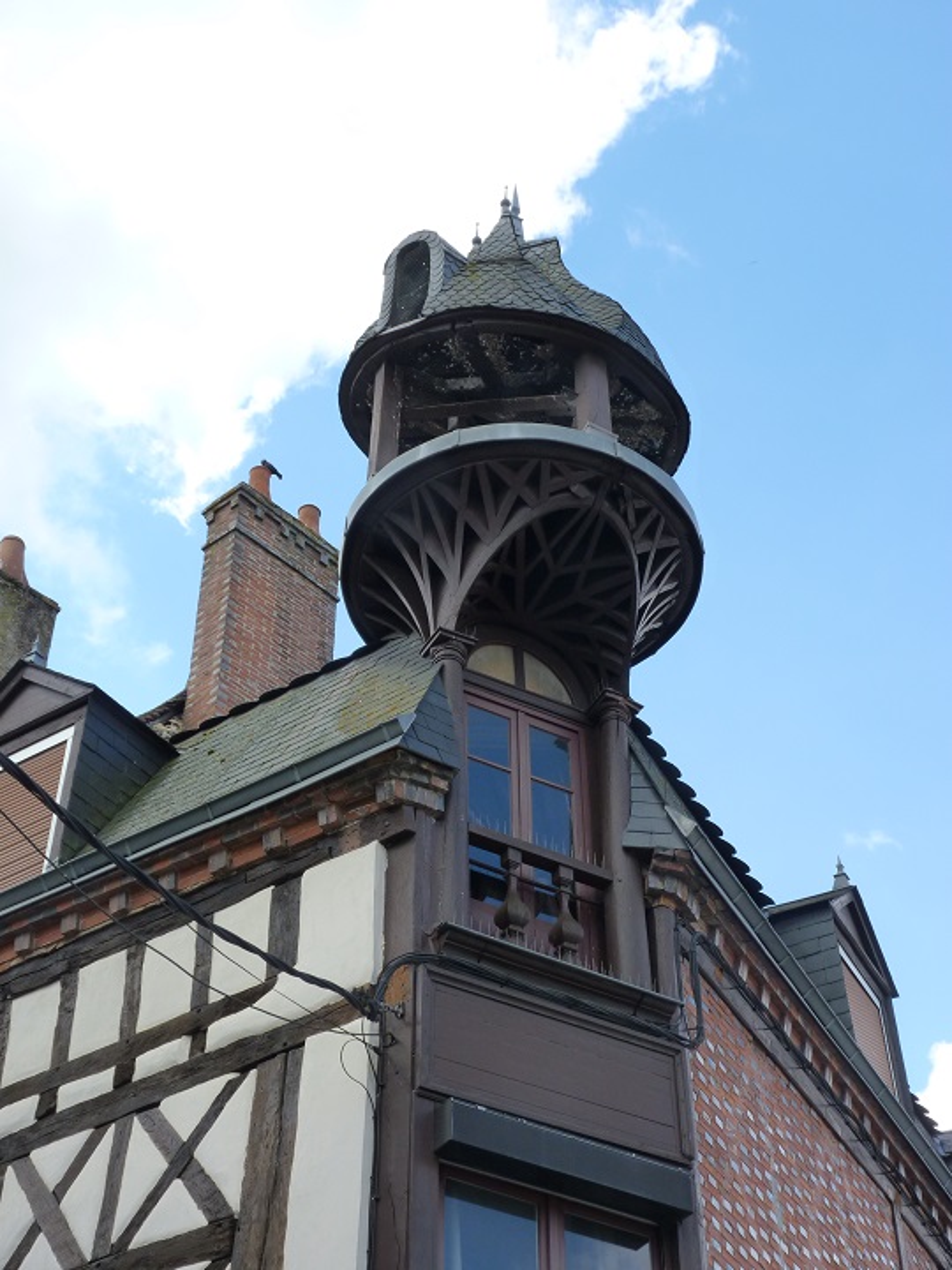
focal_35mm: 55
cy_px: 635
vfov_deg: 34.9
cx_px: 476
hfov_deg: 26.6
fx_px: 2017
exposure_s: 1/200
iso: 125
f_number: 4.5
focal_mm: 9.8
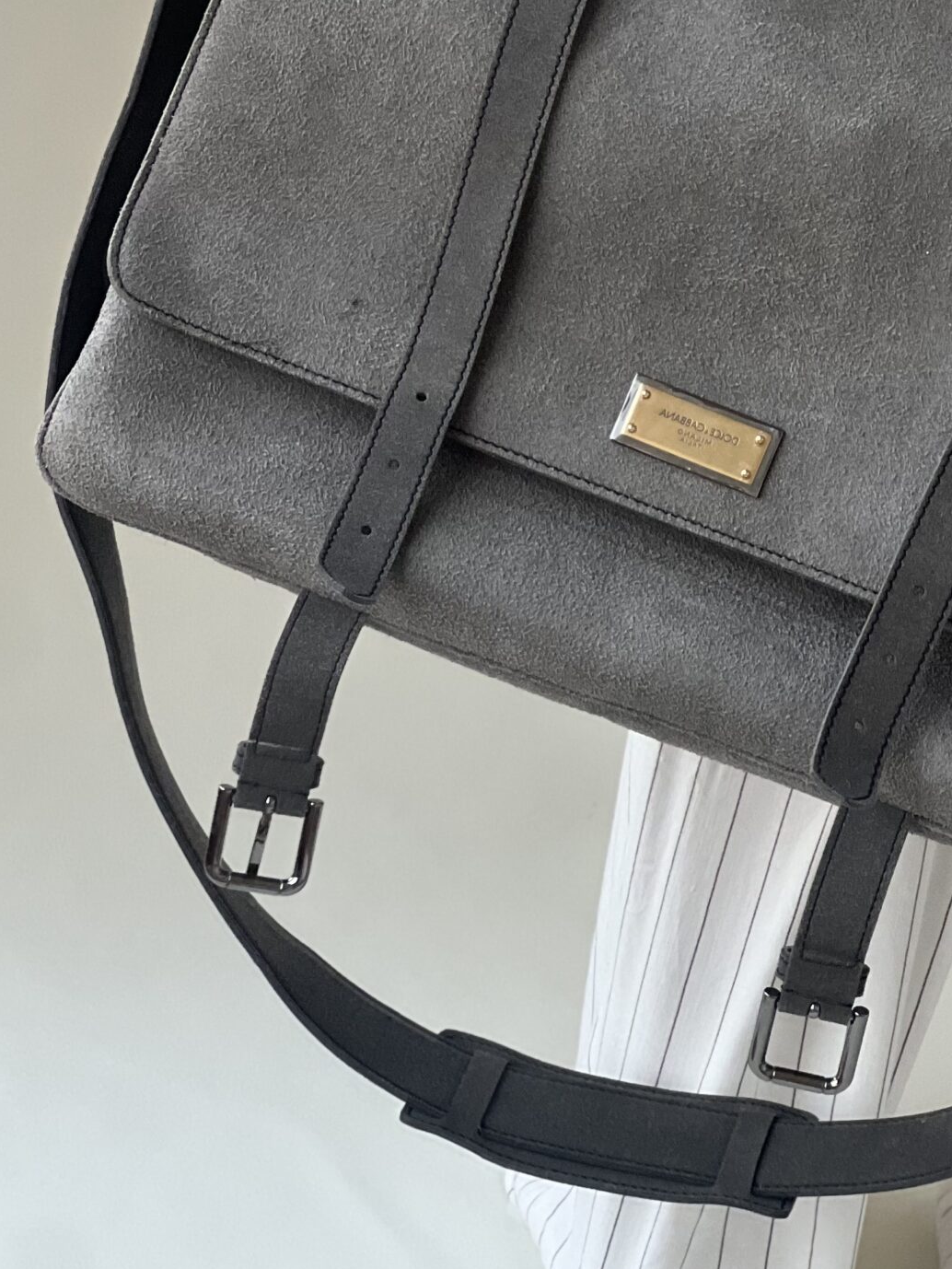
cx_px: 718
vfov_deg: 13.7
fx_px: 5242
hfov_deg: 10.4
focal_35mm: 143
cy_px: 204
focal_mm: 9
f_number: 2.8
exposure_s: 1/33
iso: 125
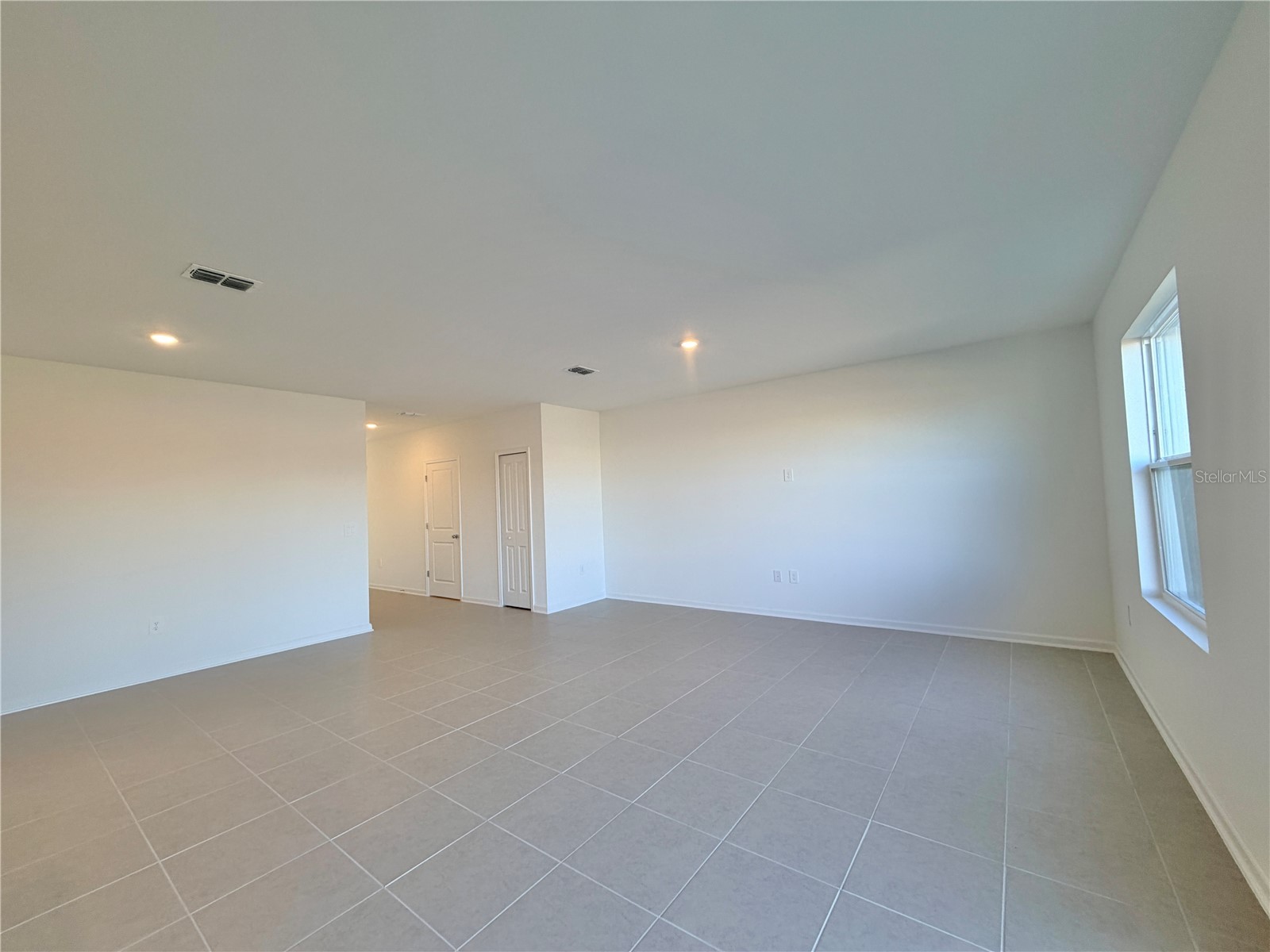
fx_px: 514
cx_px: 635
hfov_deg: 102.1
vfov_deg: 85.7
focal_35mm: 14
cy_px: 476
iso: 100
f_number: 2.2
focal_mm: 2.22
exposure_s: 1/120
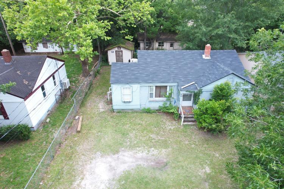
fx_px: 174
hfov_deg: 78.6
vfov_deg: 57.2
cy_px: 94
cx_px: 142
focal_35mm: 22
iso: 100
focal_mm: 8.38
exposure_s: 1/125
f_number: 2.8
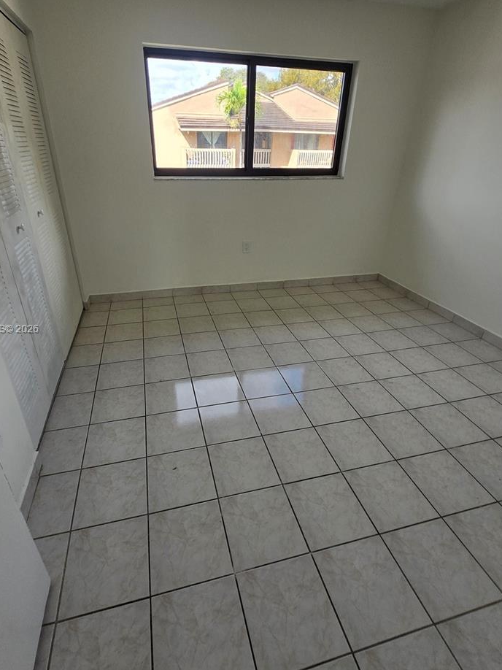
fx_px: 329
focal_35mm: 17
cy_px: 330
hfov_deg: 74.6
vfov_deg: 91.0
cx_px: 232
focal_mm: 1.7
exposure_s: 1/136
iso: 25
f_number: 2.2
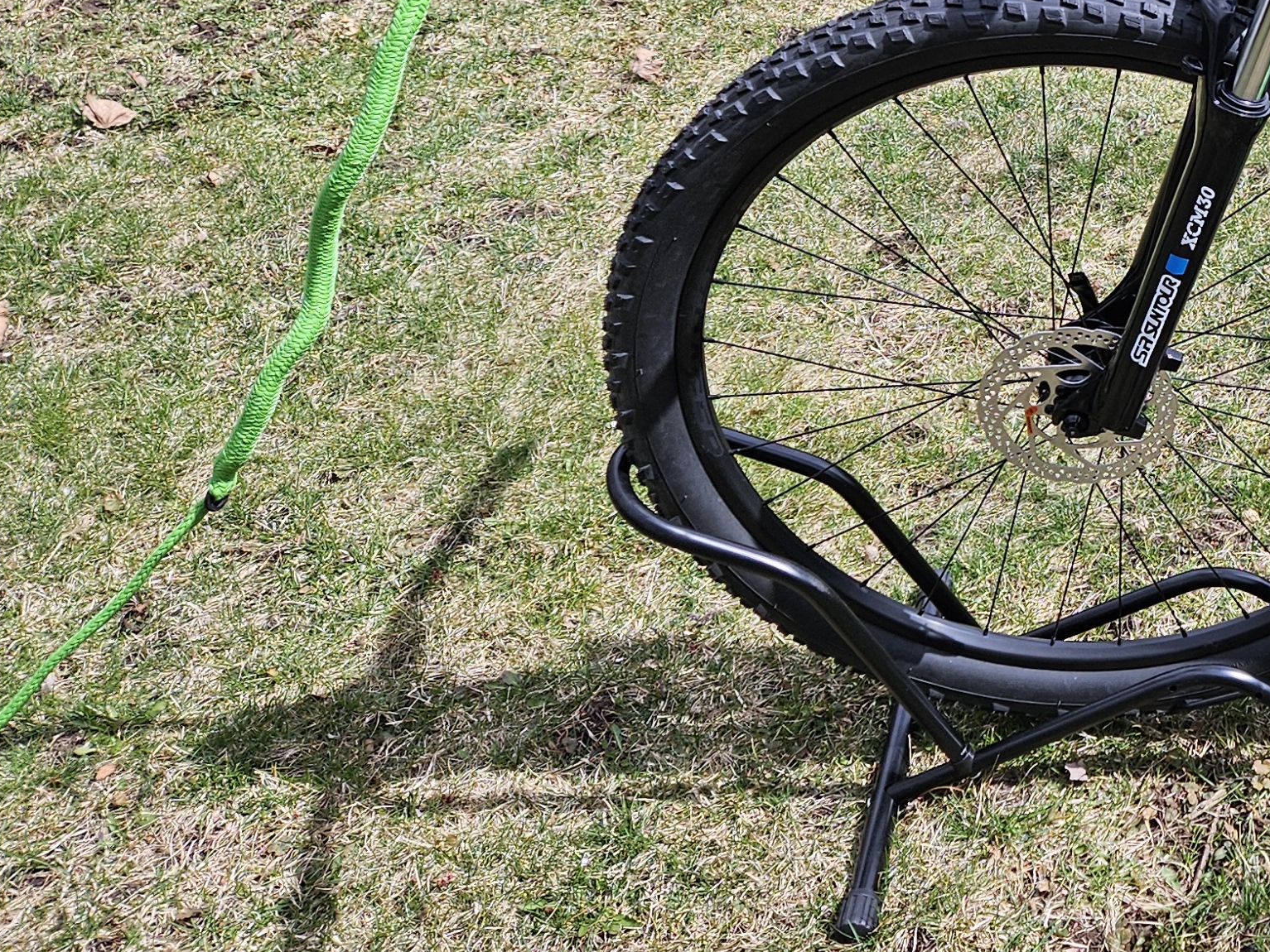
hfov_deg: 27.1
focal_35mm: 60
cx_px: 1648
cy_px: 59
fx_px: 2201
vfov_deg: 23.6
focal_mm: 5.4
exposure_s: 1/1248
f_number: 1.8
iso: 25
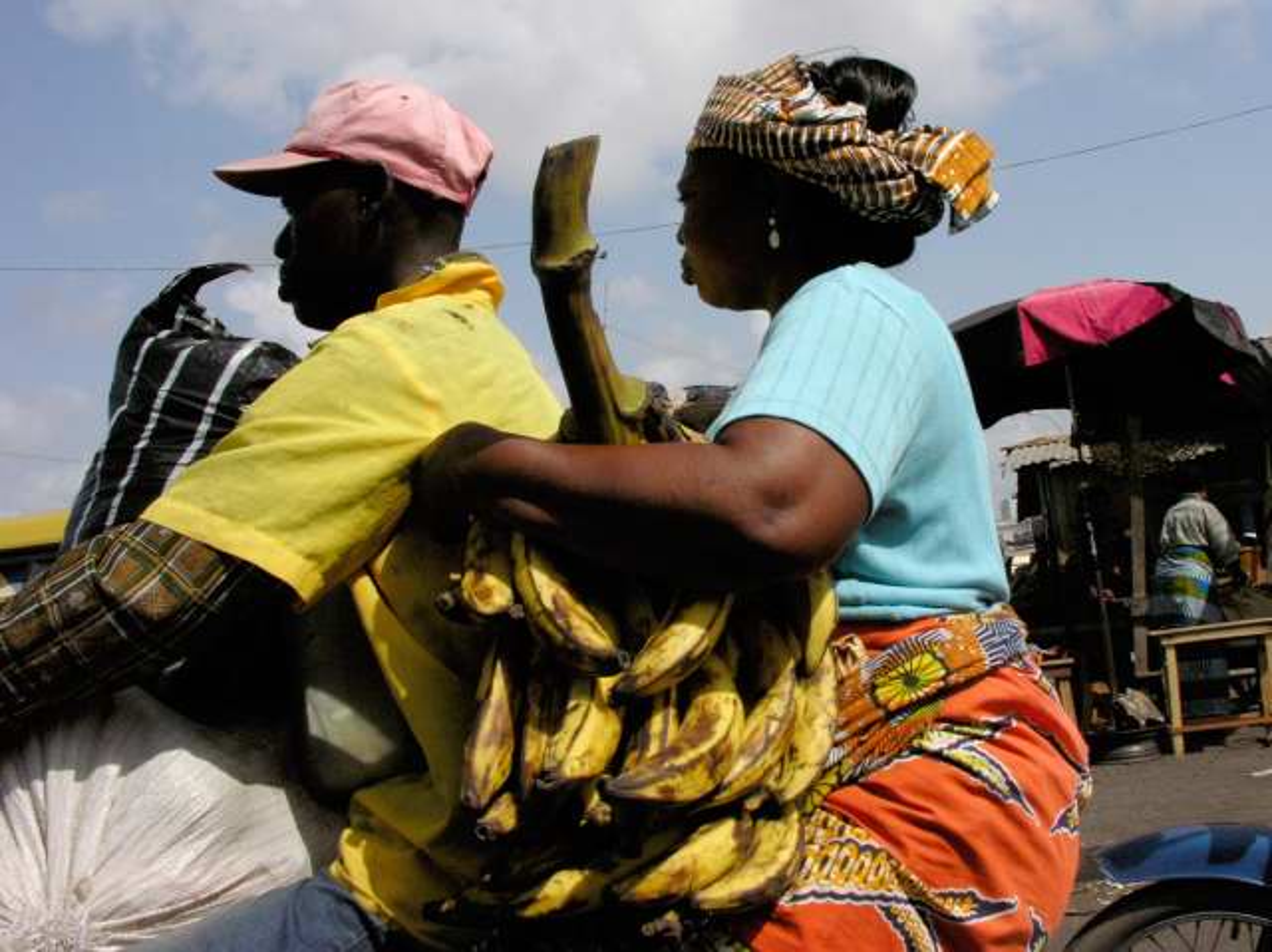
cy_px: 476
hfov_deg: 52.7
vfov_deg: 40.6
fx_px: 1285
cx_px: 636
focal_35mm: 35
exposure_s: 1/1000
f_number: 8
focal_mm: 8.9
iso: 200
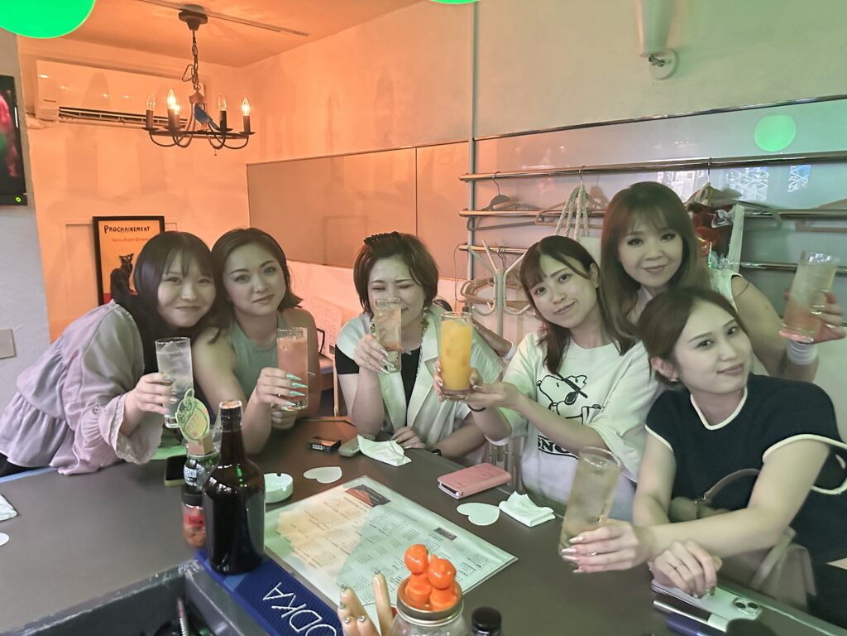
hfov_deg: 71.6
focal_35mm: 24
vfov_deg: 56.8
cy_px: 318
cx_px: 424
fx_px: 587
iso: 1600
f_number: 1.78
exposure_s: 1/30
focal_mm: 6.86
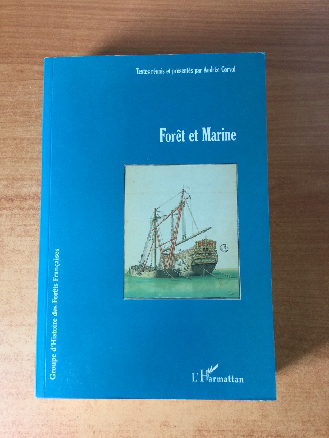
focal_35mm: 31
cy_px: 219
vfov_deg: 58.4
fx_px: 393
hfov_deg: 45.4
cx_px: 164
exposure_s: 1/33
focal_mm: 3.3
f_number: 2.4
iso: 64
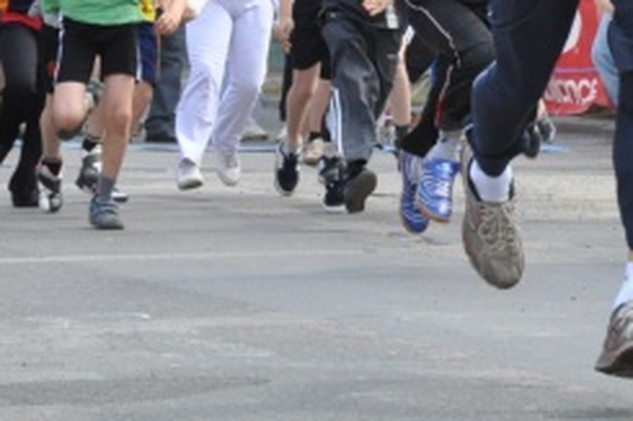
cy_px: -172
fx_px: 5851
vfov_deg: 4.1
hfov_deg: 6.2
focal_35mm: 333
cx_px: 380
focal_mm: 68
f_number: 5.6
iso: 1250
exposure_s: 1/1000
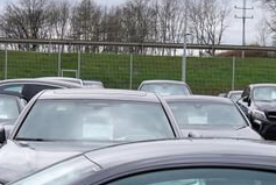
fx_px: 929
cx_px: 193
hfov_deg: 16.8
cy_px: 180
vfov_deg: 11.3
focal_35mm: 121
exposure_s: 1/125
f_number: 6.3
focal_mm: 28
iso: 100
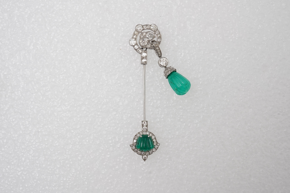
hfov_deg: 43.6
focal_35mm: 45
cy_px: 96
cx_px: 145
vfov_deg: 29.9
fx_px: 362
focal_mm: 30
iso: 500
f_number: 22
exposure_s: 1/125
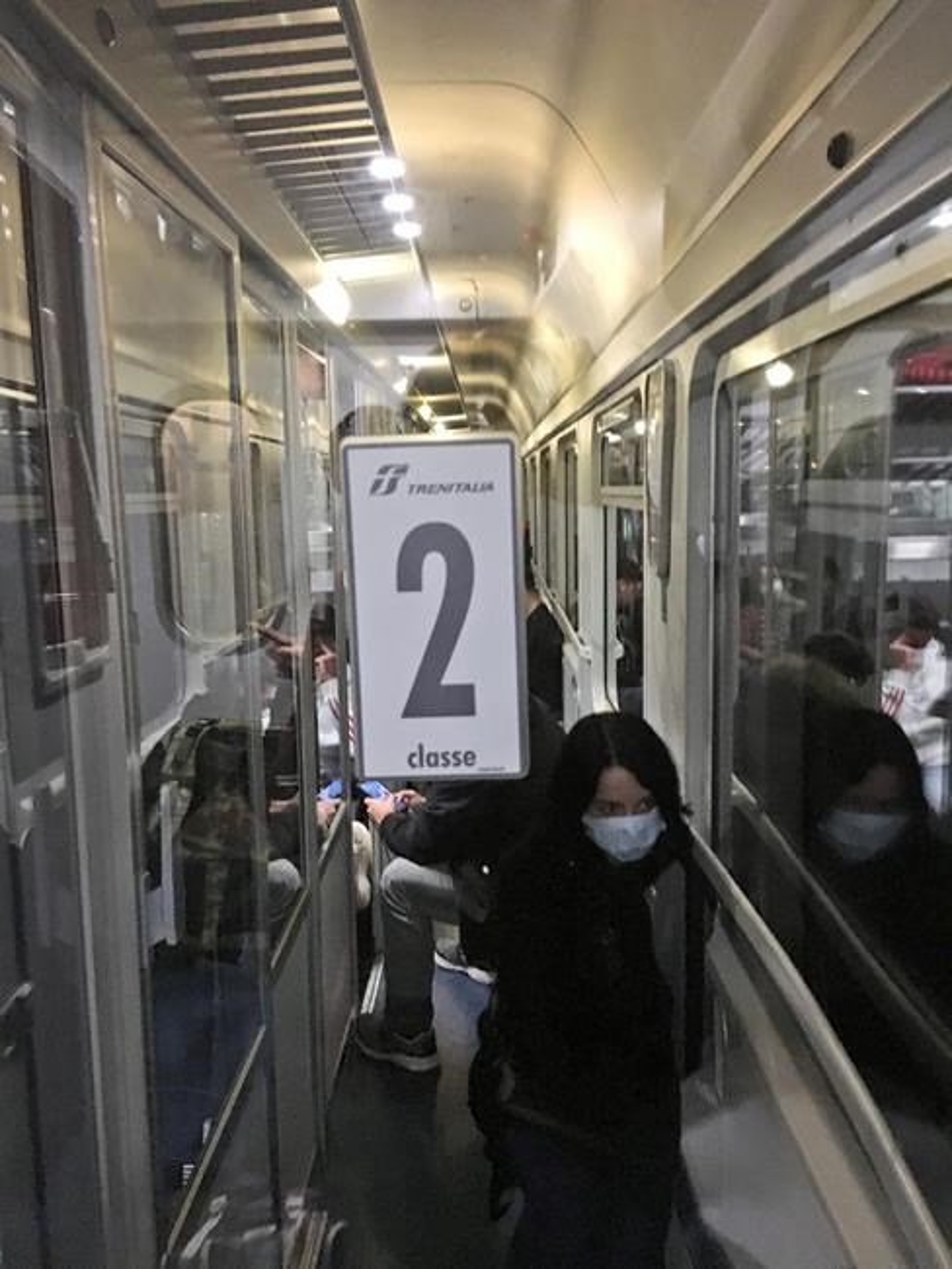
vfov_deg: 61.6
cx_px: 476
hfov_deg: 48.3
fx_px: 1063
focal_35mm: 29
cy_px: 634
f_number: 2.2
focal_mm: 4.15
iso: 320
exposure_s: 1/17
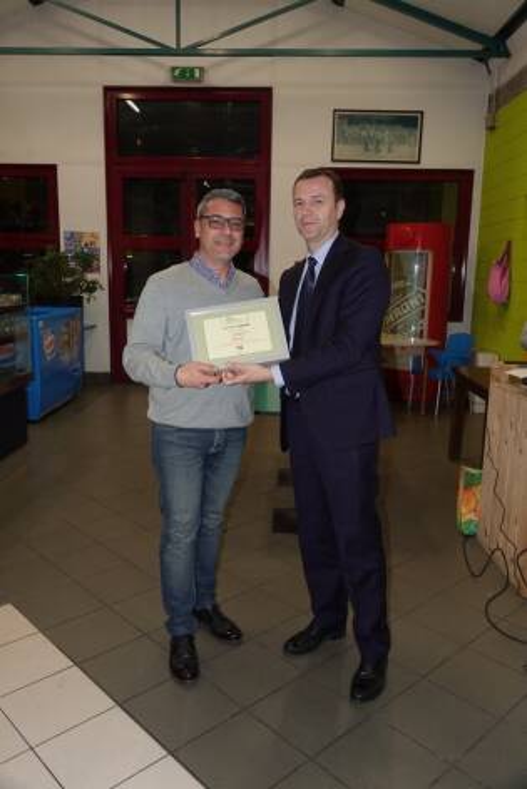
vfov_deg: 65.5
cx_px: 264
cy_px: 394
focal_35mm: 28
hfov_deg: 46.4
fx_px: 614
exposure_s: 1/30
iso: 320
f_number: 2.8
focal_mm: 10.38
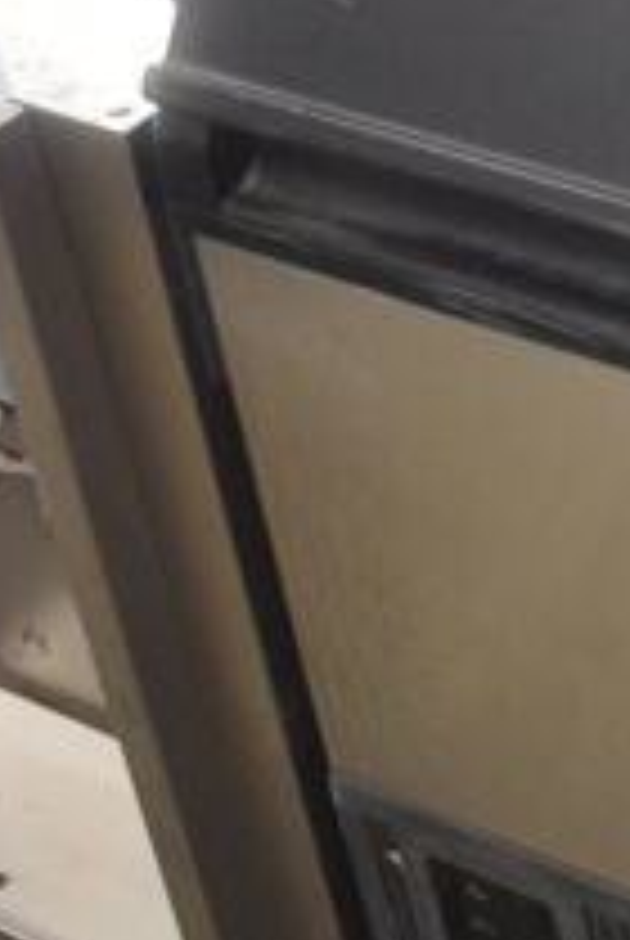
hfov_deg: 10.5
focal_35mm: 118
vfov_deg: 17.1
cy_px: 74
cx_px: 1323
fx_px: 3087
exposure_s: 1/125
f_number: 3.5
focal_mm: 18
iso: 1400
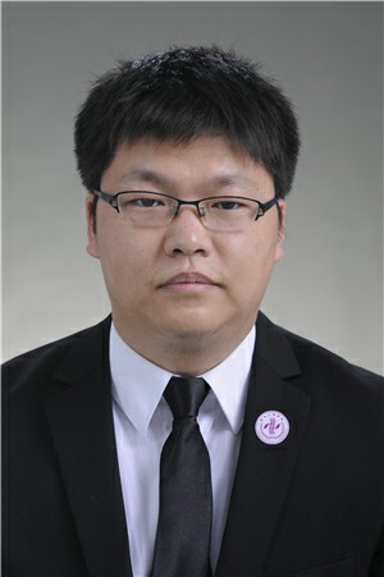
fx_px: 2043
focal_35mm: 128
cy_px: 288
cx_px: 192
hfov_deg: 10.7
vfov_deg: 16.1
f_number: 5.6
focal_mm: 85
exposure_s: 1/125
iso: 160
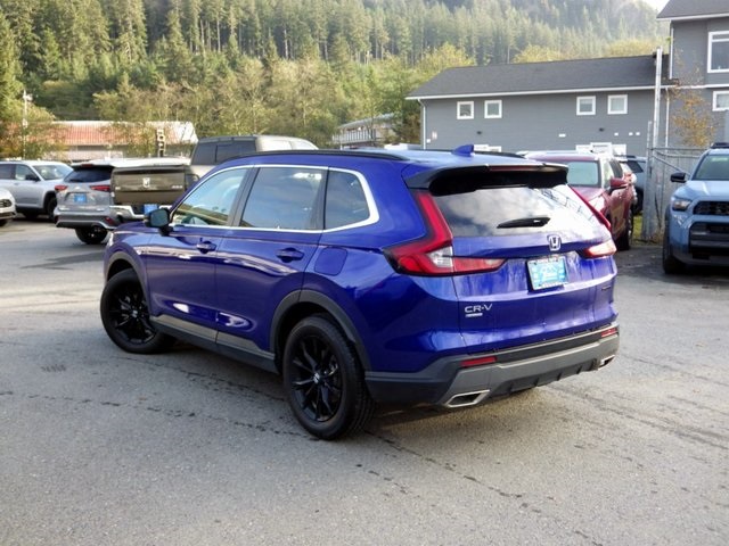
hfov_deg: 45.8
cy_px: 273
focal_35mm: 41
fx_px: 863
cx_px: 364
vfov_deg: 35.1
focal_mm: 7.4
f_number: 3.6
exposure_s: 1/100
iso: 100
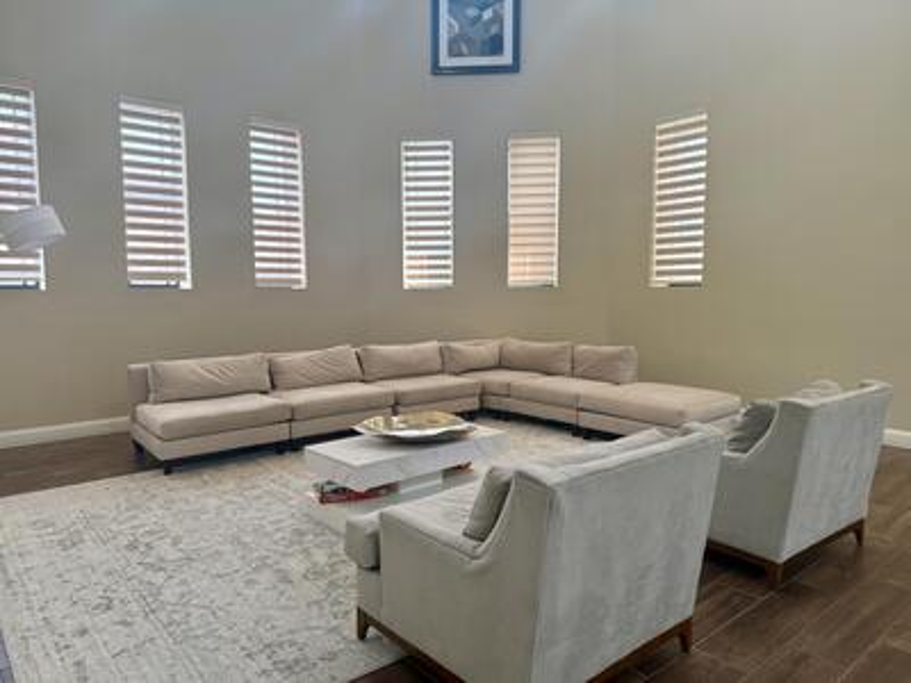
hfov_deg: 71.6
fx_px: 632
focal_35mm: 24
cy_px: 342
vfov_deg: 56.8
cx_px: 456
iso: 160
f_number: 1.78
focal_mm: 6.76
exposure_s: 1/202
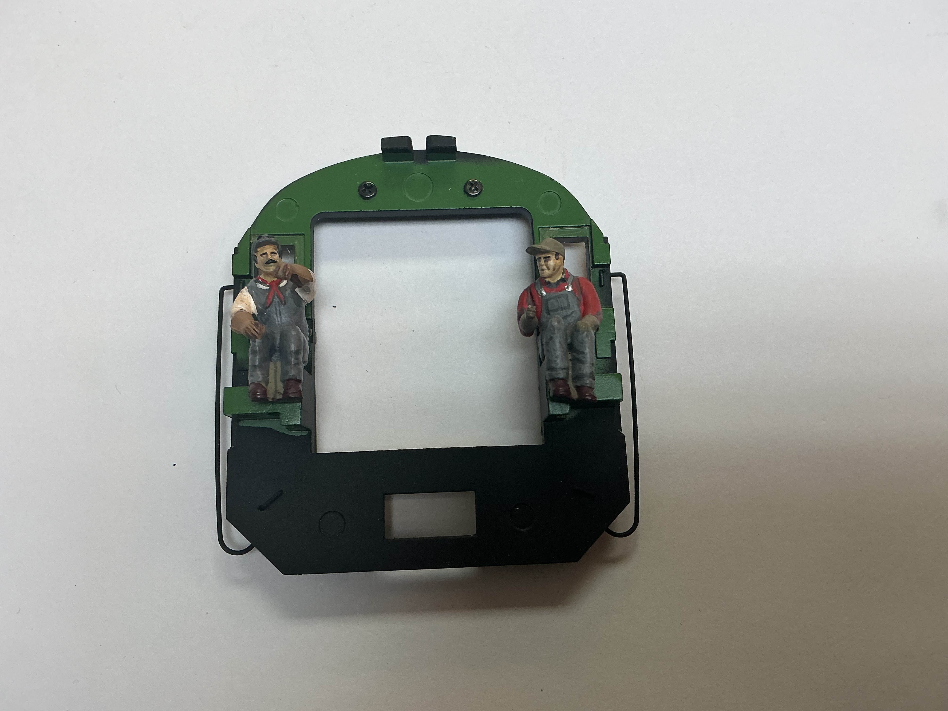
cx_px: 474
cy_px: 356
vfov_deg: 48.2
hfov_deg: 61.7
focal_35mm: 29
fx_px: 794
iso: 40
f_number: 1.8
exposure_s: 1/120
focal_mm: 3
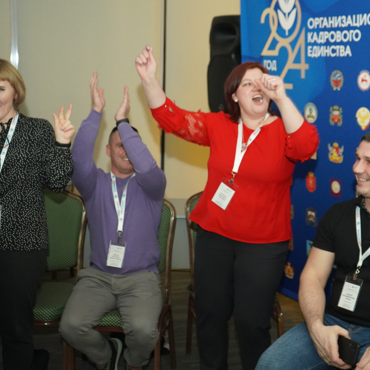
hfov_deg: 32.6
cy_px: 187
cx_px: 233
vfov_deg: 32.8
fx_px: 629
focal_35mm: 52
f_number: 4
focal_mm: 40
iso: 6400
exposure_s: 1/60
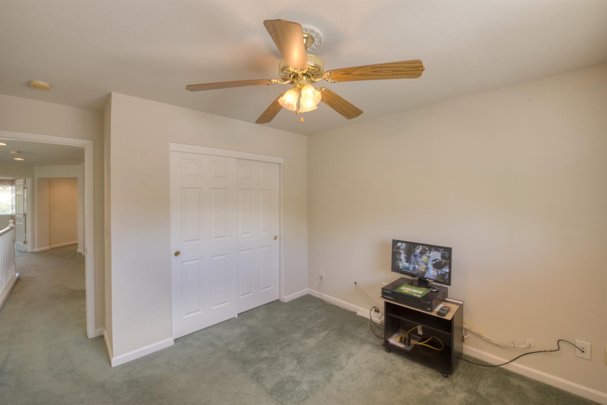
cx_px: 304
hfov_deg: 104.3
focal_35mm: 14
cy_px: 202
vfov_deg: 81.2
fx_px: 236
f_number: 10
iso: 400
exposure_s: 1/50
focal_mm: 14
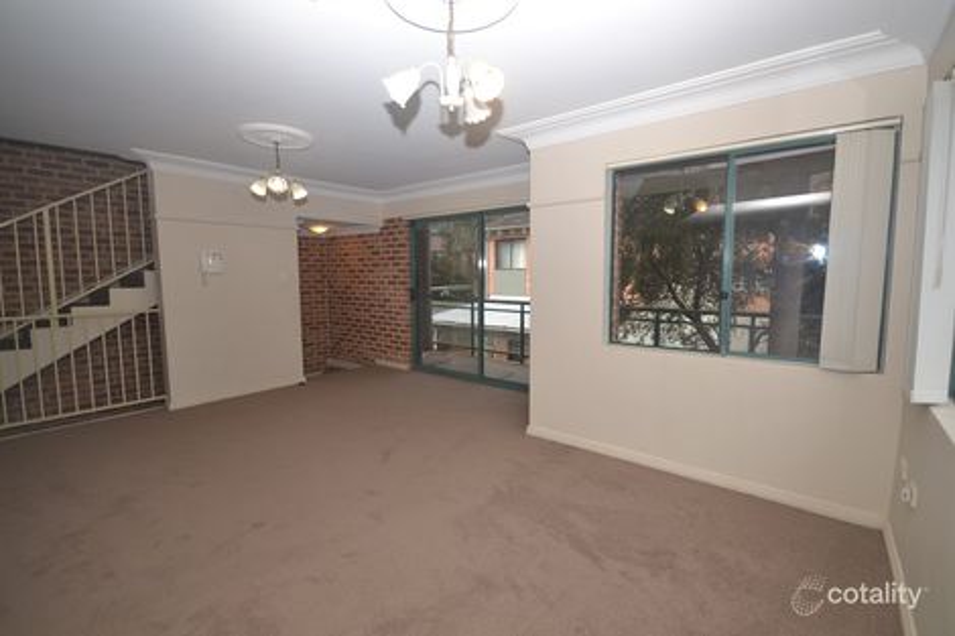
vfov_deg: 77.3
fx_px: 398
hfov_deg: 100.4
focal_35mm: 15
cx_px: 478
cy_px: 318
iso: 100
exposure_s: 1/60
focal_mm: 10
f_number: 4
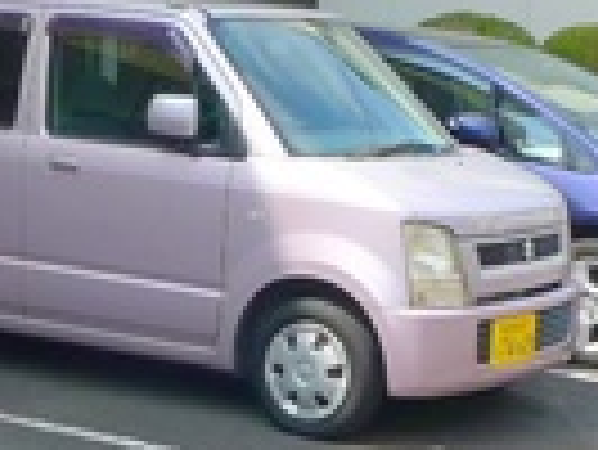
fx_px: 2179
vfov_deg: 11.7
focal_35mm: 126
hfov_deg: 15.3
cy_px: 434
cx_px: -45
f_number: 3.5
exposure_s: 1/500
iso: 80
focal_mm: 5.1
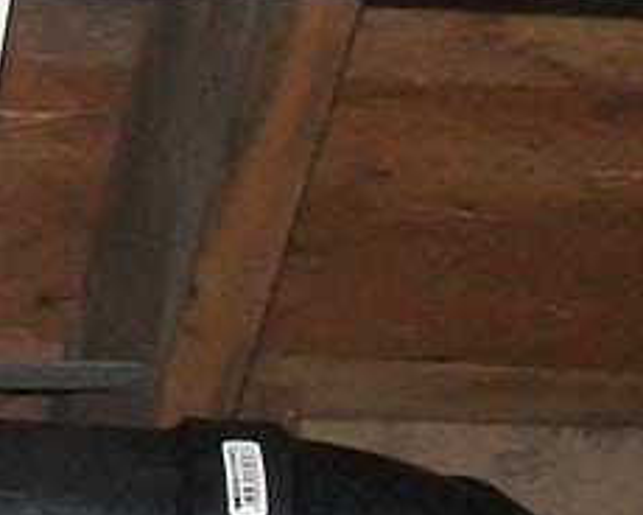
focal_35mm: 215
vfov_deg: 7.2
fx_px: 4092
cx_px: -18
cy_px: 241
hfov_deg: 8.9
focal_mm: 6.3
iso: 250
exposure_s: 1/30
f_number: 4.5
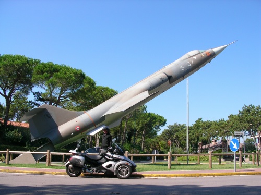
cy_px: 98
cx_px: 130
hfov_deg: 49.0
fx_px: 286
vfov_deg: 37.7
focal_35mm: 38
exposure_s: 1/381
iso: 50
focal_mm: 5.8
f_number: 4.5
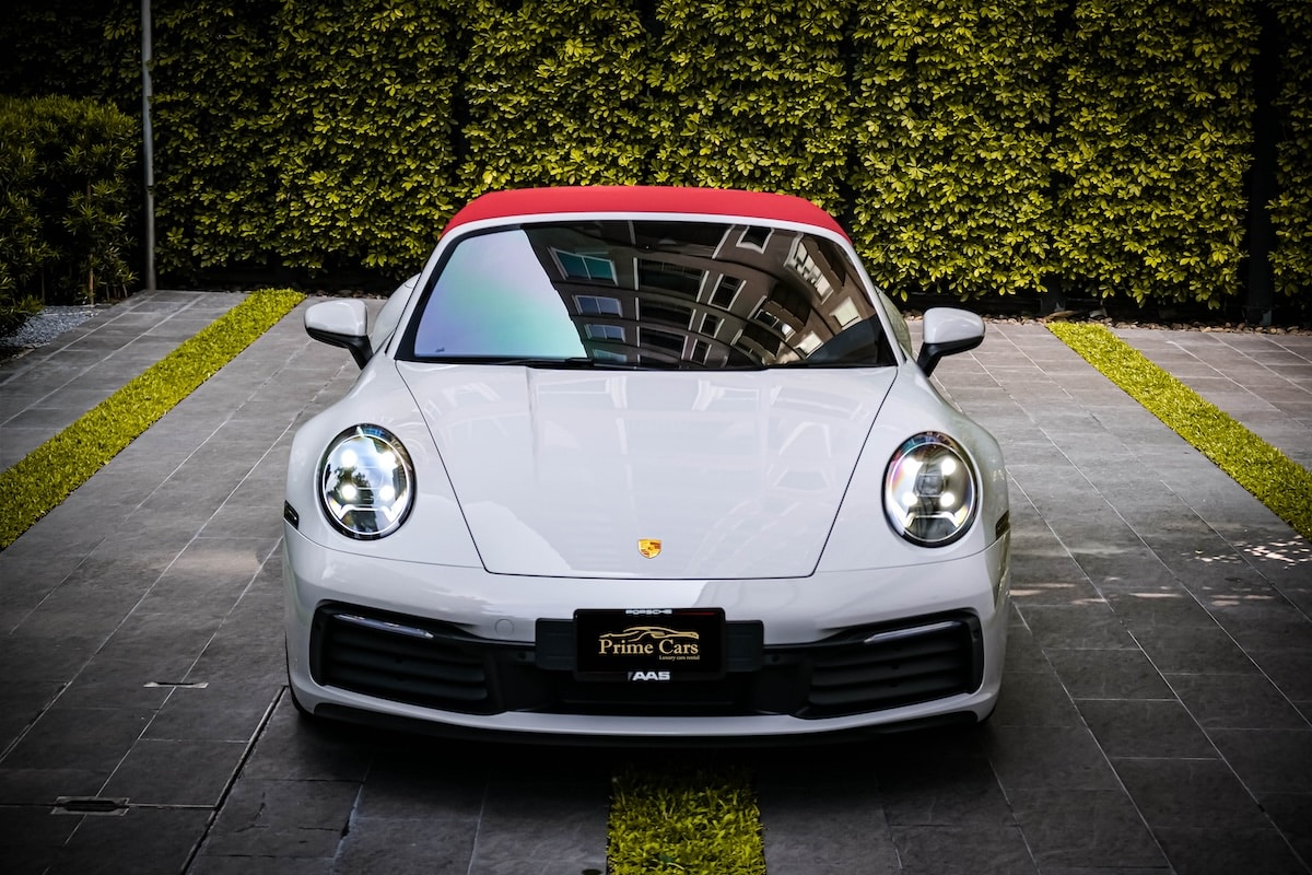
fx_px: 2770
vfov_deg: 17.9
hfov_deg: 26.7
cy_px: 438
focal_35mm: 76
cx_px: 656
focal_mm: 50.5
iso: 500
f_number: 4
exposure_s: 1/125
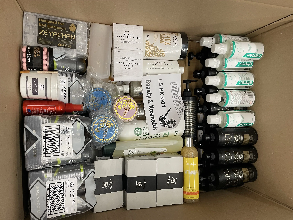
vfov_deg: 53.1
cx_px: 146
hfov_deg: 67.3
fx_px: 220
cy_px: 110
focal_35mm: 26
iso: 125
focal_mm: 4.2
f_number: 1.6
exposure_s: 1/50
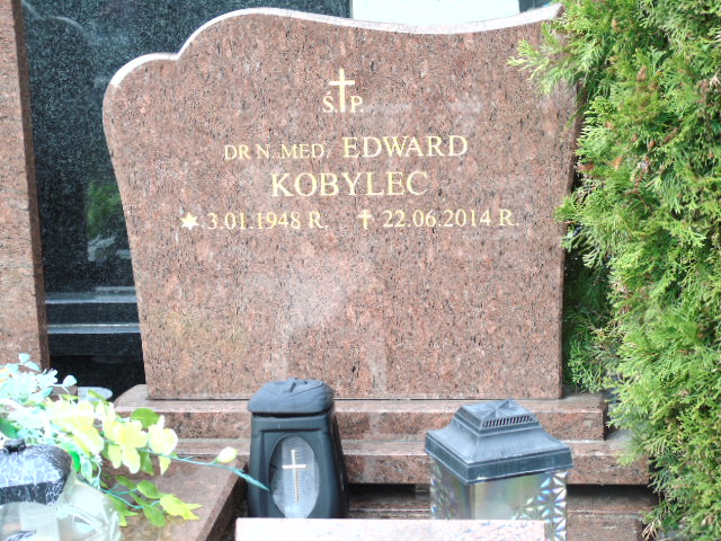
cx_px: 360
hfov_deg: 23.8
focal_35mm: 82
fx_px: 1708
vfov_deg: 18.0
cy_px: 270
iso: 80
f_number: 4.1
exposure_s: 1/80
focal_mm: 15
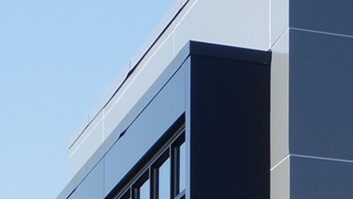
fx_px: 2060
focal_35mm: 220
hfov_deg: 8.5
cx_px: 998
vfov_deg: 5.3
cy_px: 507
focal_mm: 24
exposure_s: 1/80
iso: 100
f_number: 13
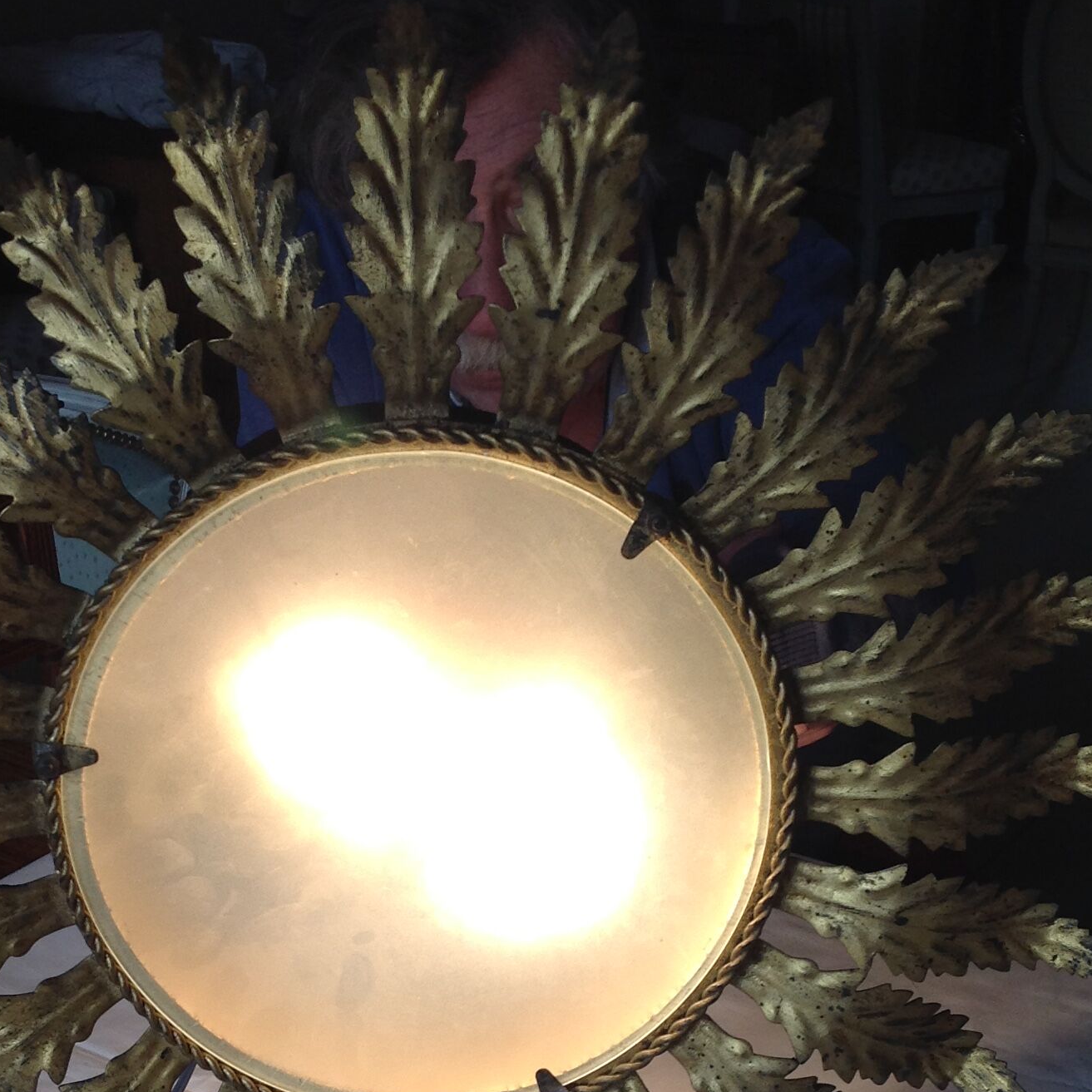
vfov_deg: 27.4
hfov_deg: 28.1
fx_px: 2177
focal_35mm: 61
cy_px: 914
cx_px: 441
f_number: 2.4
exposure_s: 1/120
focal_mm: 4.28
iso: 64
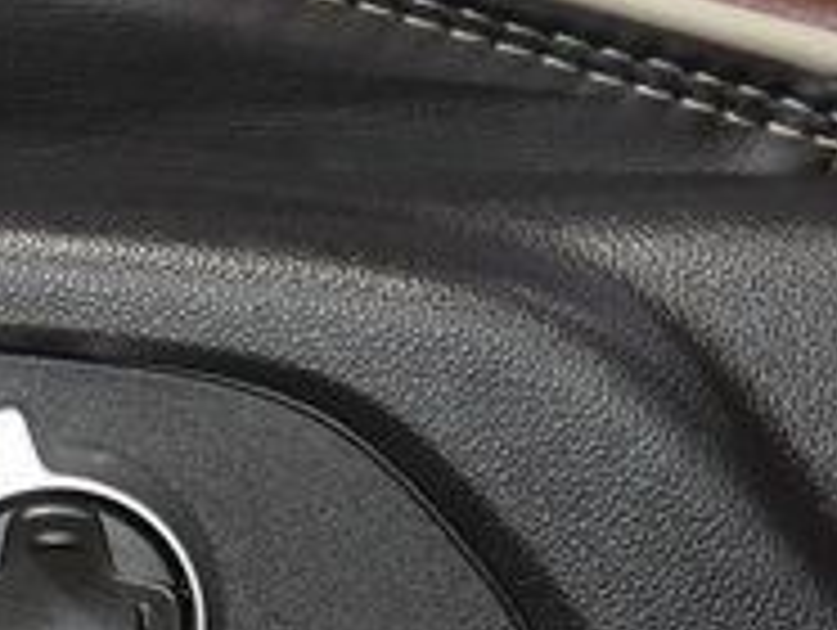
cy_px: 596
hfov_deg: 5.6
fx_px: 8401
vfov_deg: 4.3
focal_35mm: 347
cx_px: -454
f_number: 4.5
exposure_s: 1/80
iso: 2500
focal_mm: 70
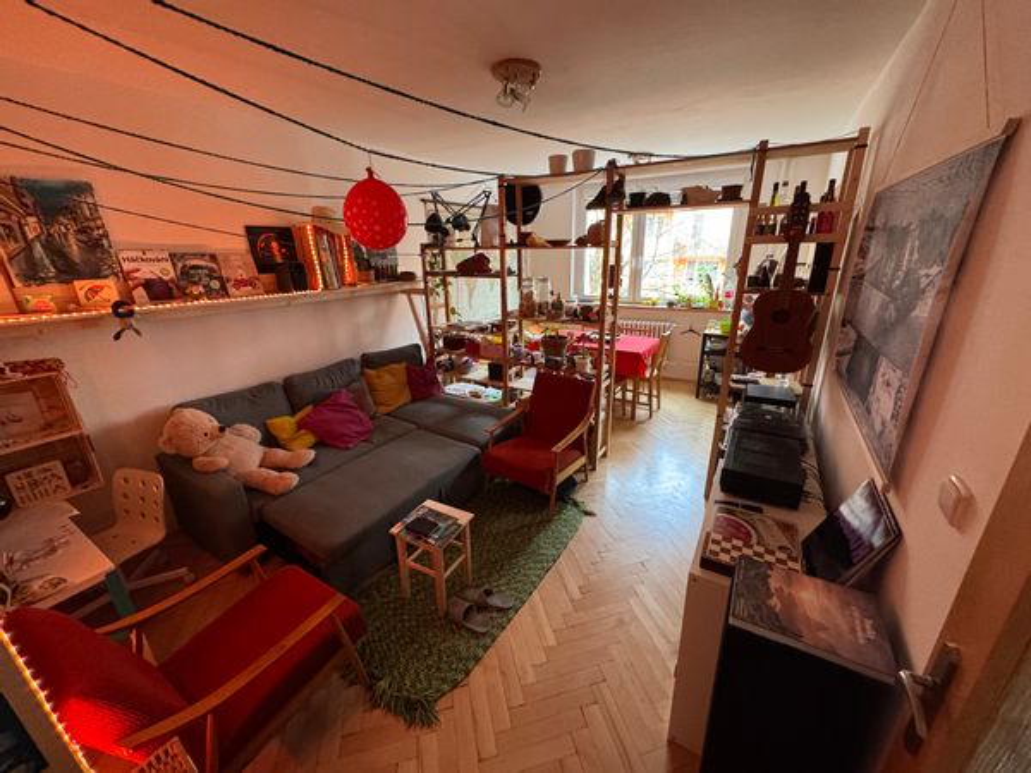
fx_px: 417
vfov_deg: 85.7
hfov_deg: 102.1
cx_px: 516
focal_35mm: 14
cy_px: 386
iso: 500
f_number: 2.2
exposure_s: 1/60
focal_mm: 2.22
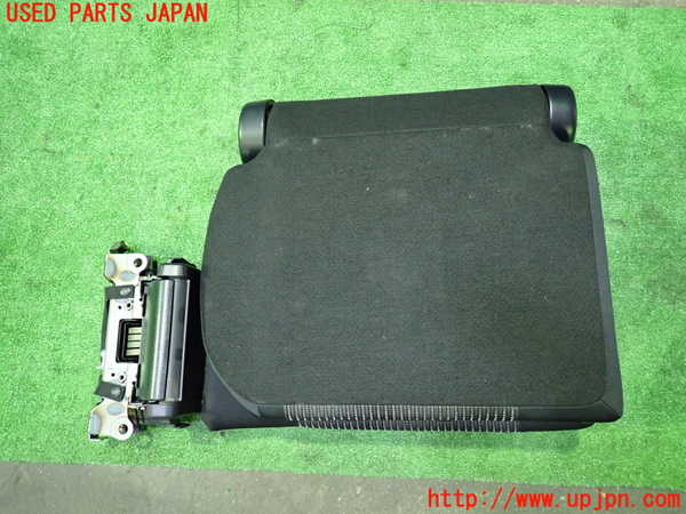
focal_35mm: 25
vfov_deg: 54.9
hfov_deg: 69.4
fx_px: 495
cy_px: 257
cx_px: 343
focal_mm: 4.5
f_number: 2
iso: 800
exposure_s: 1/25
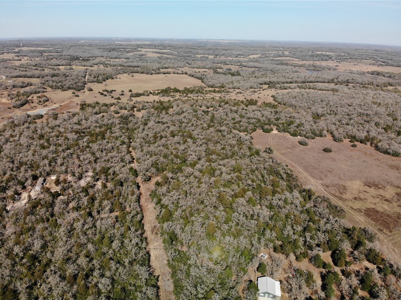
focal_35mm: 25
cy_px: 156
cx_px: 202
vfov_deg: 54.8
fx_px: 289
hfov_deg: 69.4
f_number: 2.8
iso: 103
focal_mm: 4.5
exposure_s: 1/228
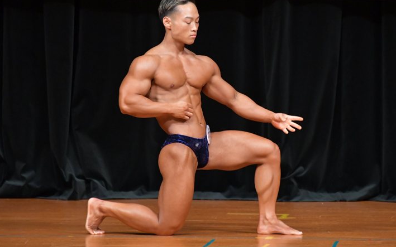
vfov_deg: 2.6
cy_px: 106
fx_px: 5407
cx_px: 211
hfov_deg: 4.2
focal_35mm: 501
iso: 5000
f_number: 5.6
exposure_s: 1/400
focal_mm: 300
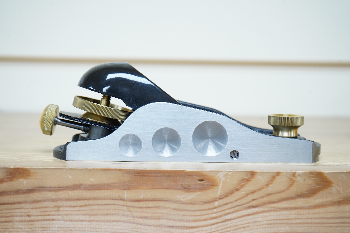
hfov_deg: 28.9
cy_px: 116
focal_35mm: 70
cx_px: 175
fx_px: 680
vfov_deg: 19.4
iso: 2500
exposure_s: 1/80
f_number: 8
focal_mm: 70
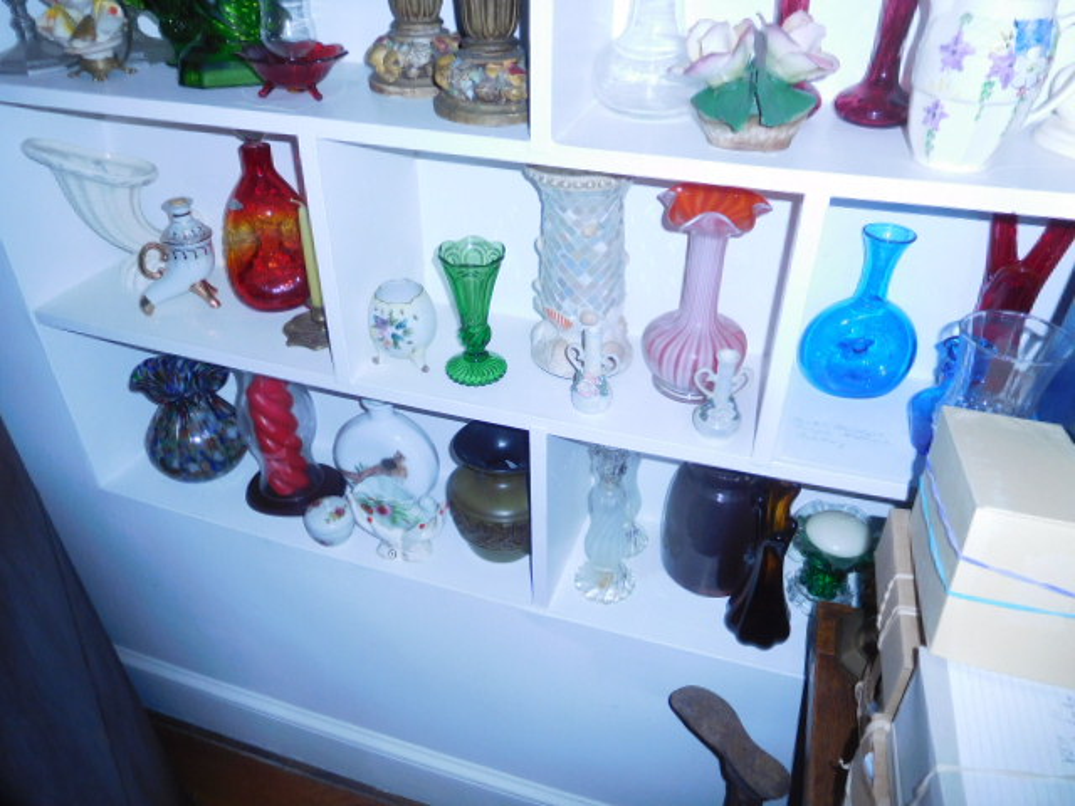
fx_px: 776
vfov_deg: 54.9
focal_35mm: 25
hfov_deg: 69.4
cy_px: 403
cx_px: 538
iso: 200
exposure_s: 1/30
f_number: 3.4
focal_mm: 4.5
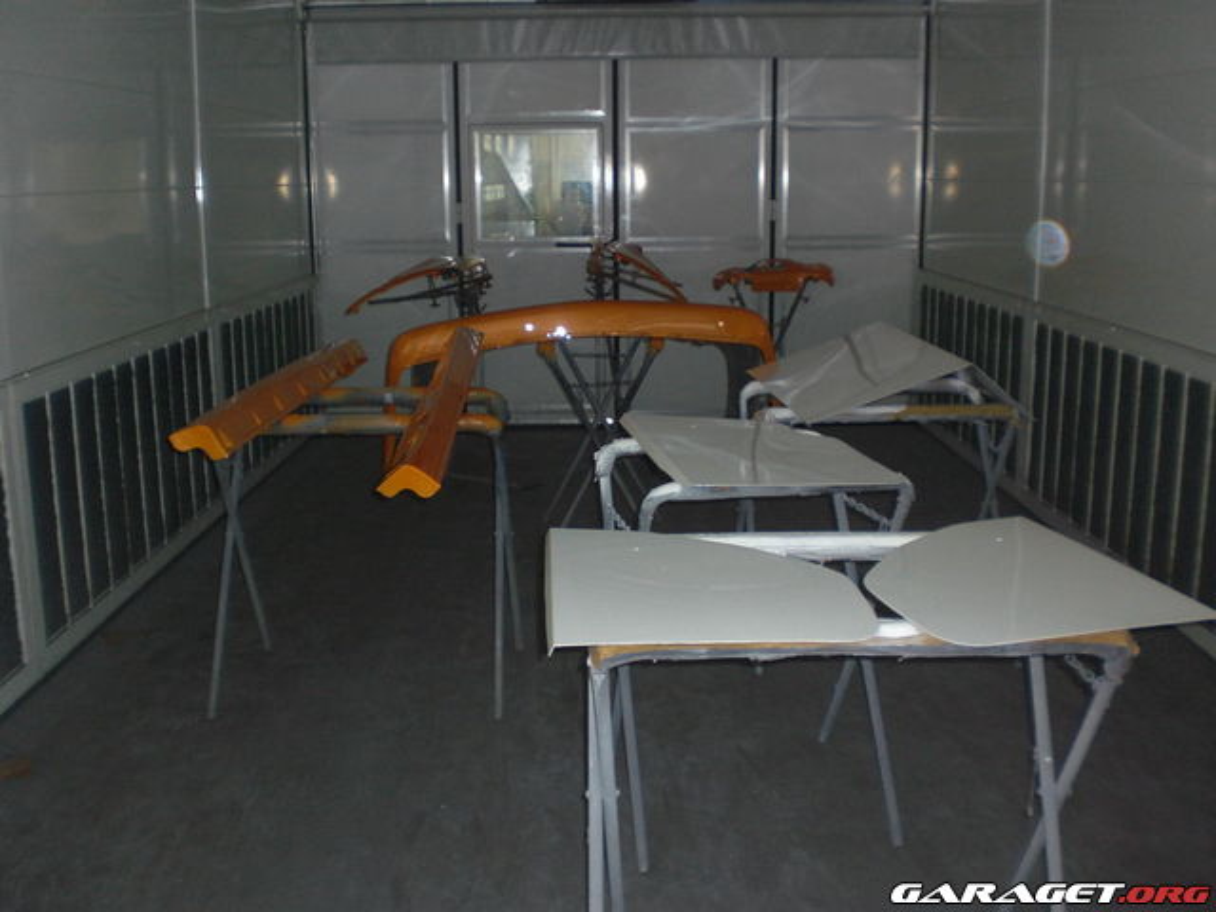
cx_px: 608
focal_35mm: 36
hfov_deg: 51.4
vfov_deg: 39.7
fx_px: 1265
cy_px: 456
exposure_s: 1/60
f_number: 3.1
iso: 200
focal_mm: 6.3
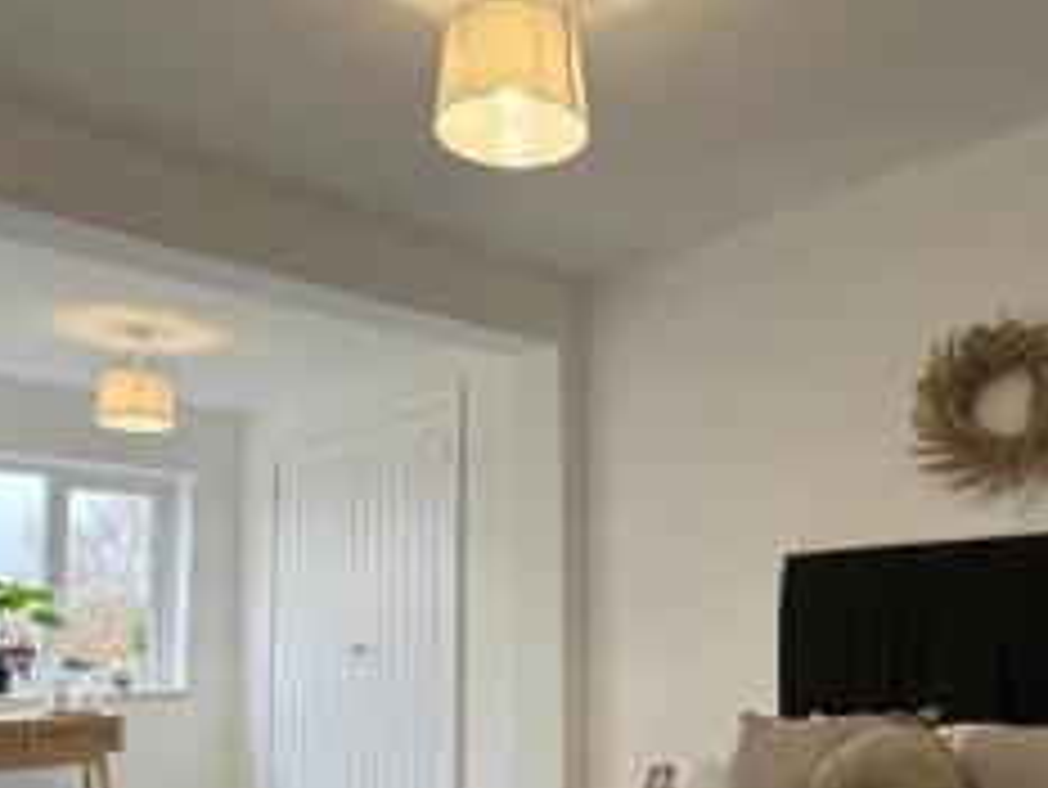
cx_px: 645
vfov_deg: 40.1
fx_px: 1060
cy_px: 547
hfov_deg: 52.1
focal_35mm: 35
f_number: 2.2
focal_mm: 2.22
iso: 250
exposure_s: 1/100
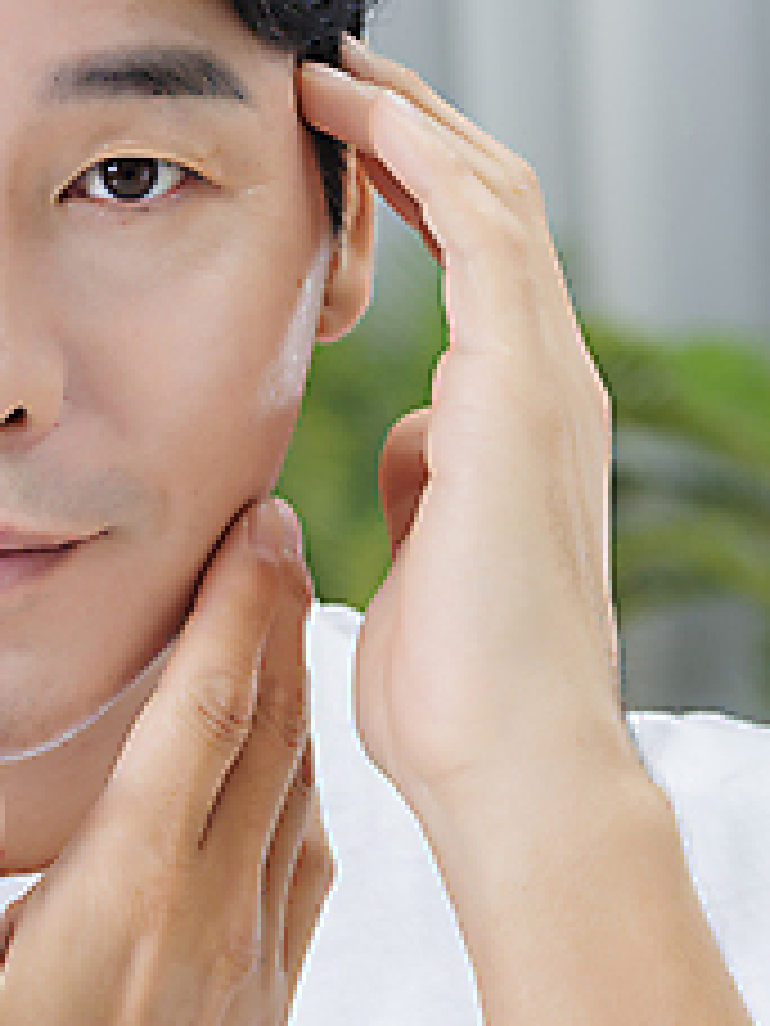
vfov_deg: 9.2
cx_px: -5
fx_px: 6377
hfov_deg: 6.9
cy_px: 374
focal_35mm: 215
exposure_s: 1/125
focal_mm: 85
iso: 100
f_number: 5.6
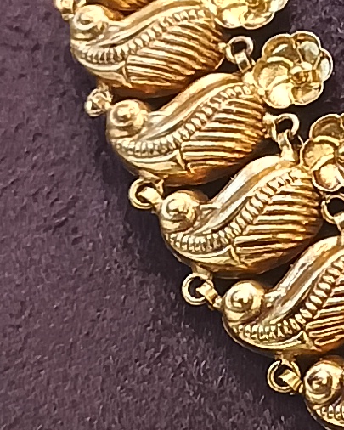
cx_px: 775
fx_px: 2163
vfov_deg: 11.3
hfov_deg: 8.4
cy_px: 103
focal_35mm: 170
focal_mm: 3.61
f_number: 1.8
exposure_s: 1/100
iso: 160
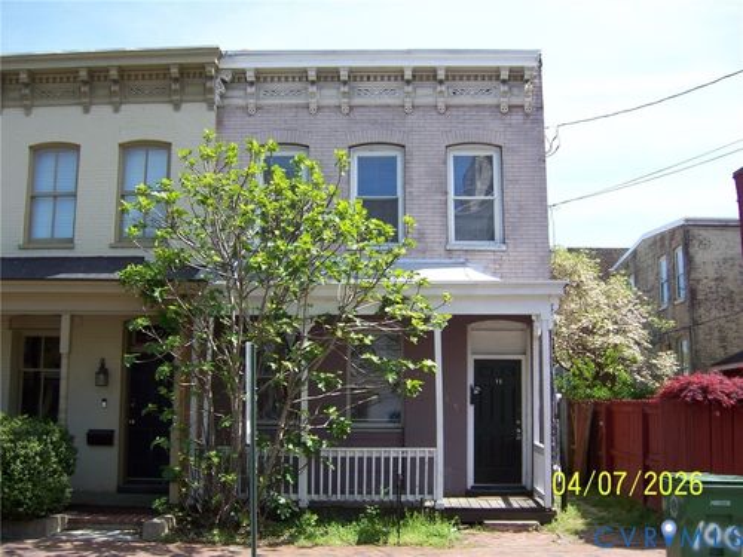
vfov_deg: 39.7
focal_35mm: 36
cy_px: 278
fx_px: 773
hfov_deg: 51.4
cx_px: 372
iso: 80
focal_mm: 6.2
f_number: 2.8
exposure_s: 1/640
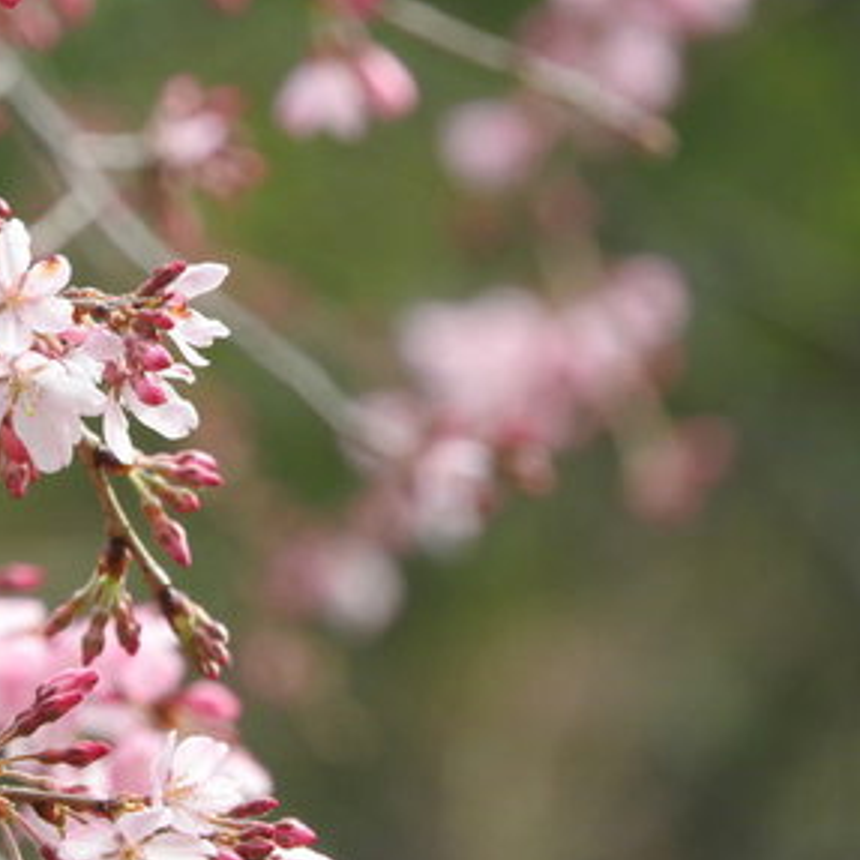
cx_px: 126
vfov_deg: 1.6
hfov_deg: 1.6
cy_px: 403
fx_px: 30300
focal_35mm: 1078
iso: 220
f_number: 5.6
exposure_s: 1/250
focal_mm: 125.4
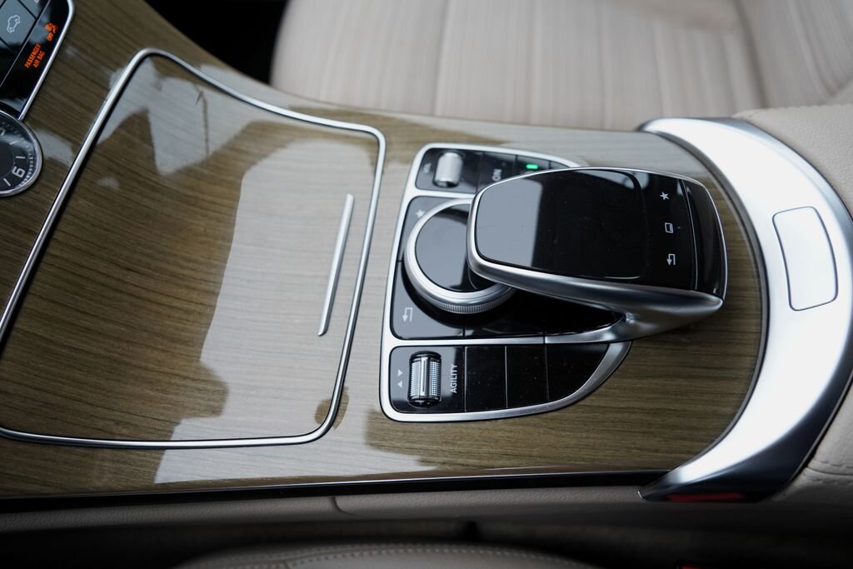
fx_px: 569
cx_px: 426
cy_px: 284
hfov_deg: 73.7
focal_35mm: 24
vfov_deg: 53.1
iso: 250
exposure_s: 1/60
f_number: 4
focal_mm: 24
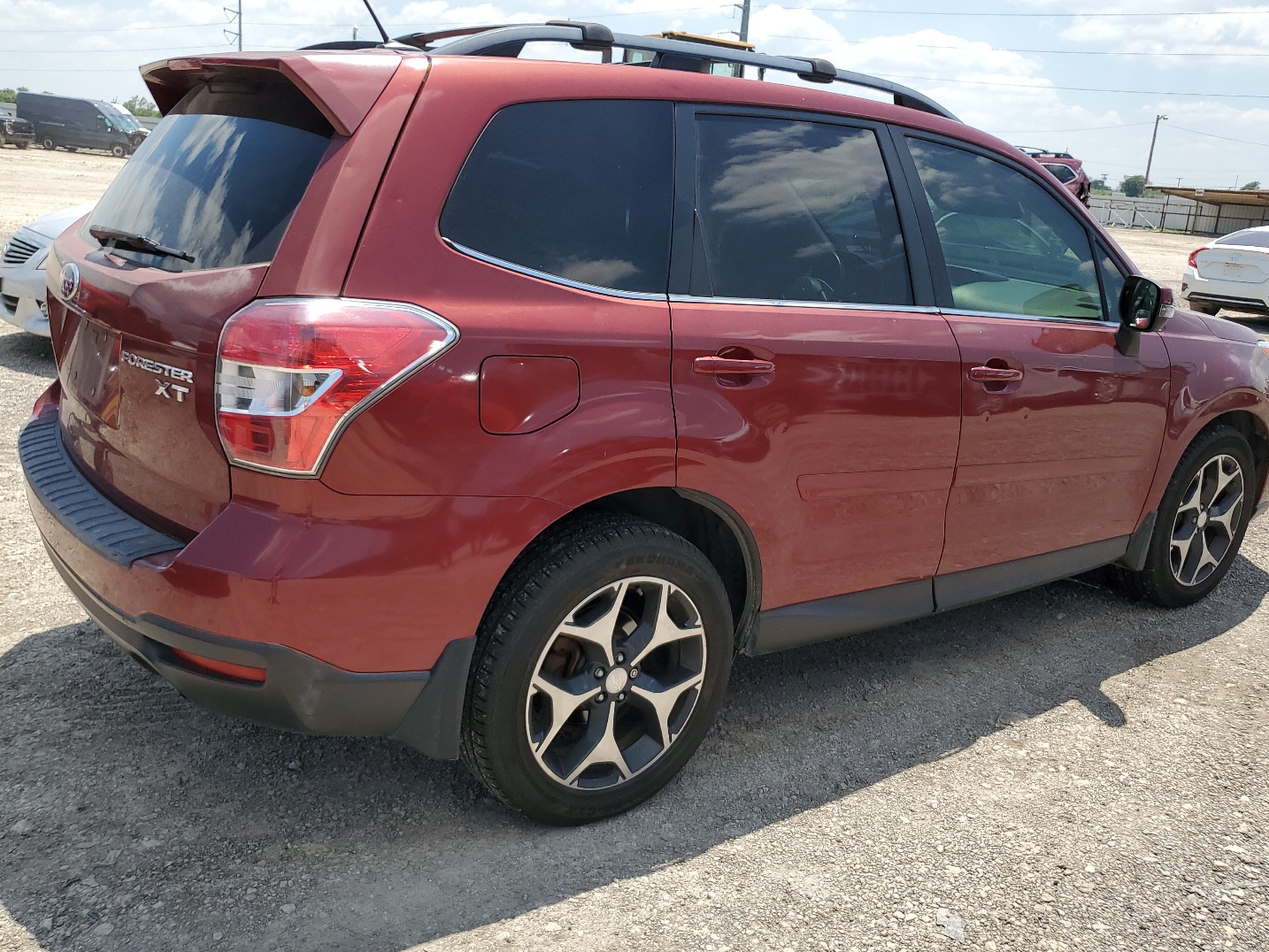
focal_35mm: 29
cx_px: 661
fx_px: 1063
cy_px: 477
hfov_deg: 61.6
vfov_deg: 48.2
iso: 50
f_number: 1.5
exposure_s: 1/2500
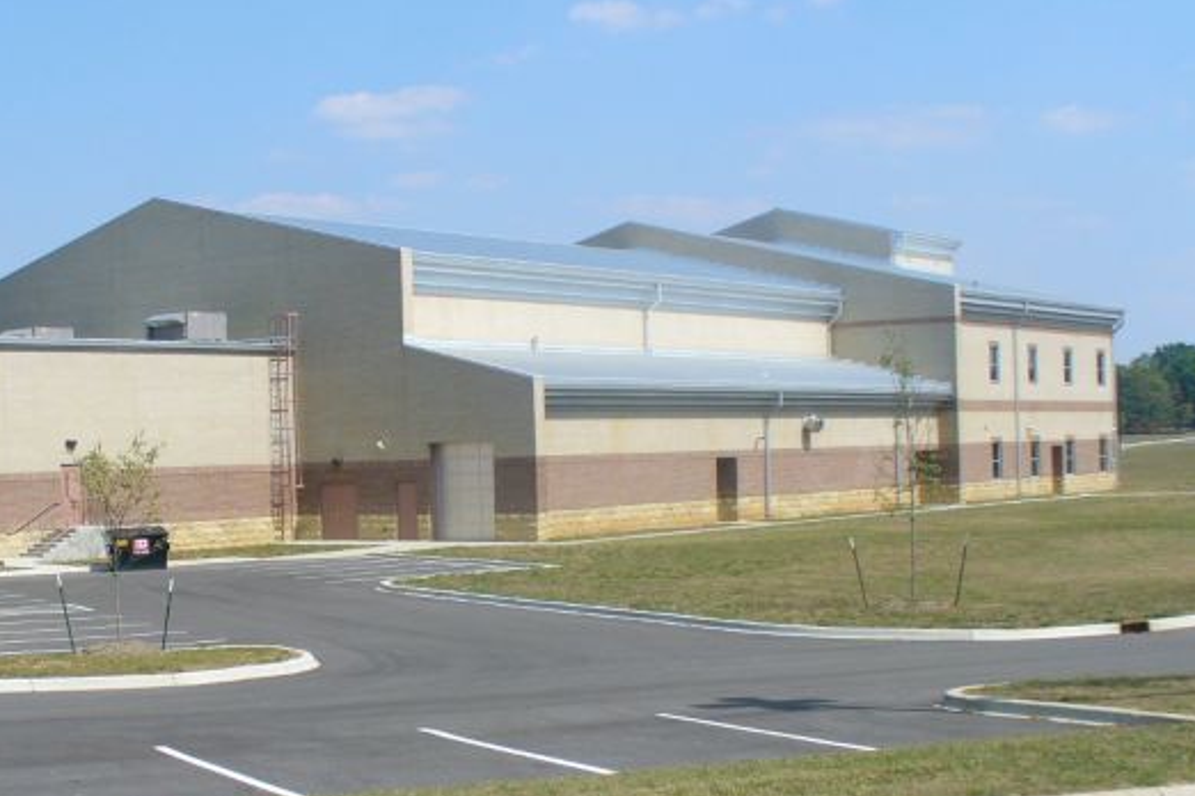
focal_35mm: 59
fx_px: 1958
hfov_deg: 33.7
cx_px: 417
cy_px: 494
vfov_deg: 22.9
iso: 80
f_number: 5.6
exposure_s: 1/400
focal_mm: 6.1
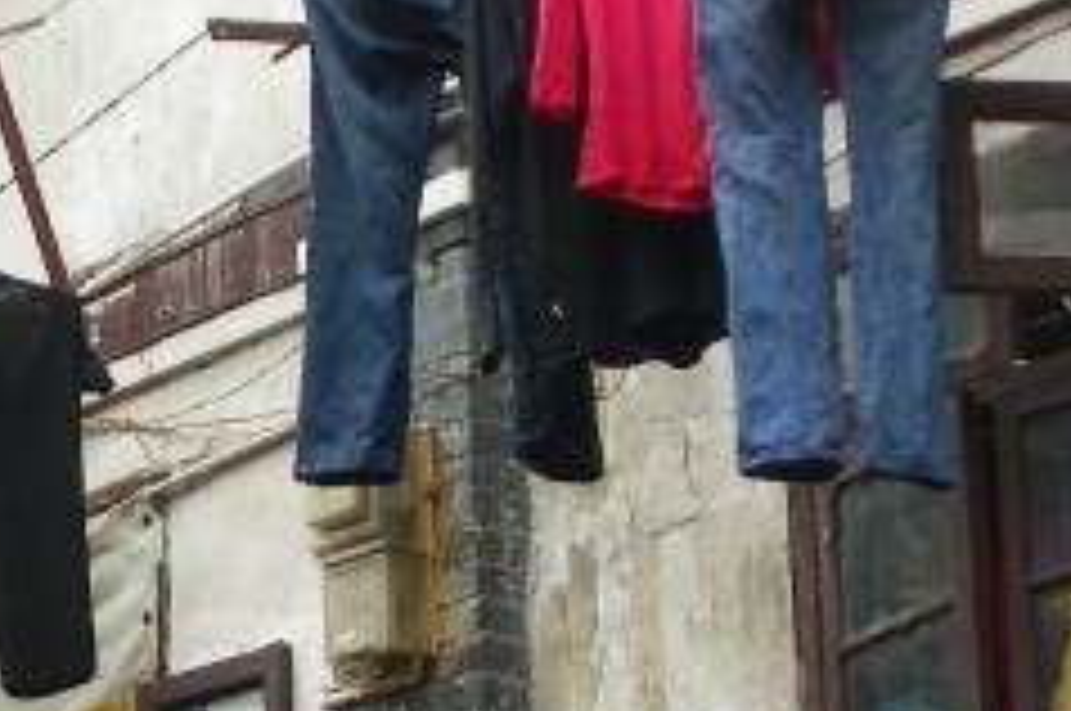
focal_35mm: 134
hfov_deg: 15.0
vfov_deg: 10.1
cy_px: 850
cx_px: -22
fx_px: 3981
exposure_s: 1/60
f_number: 4.4
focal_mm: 9
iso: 100
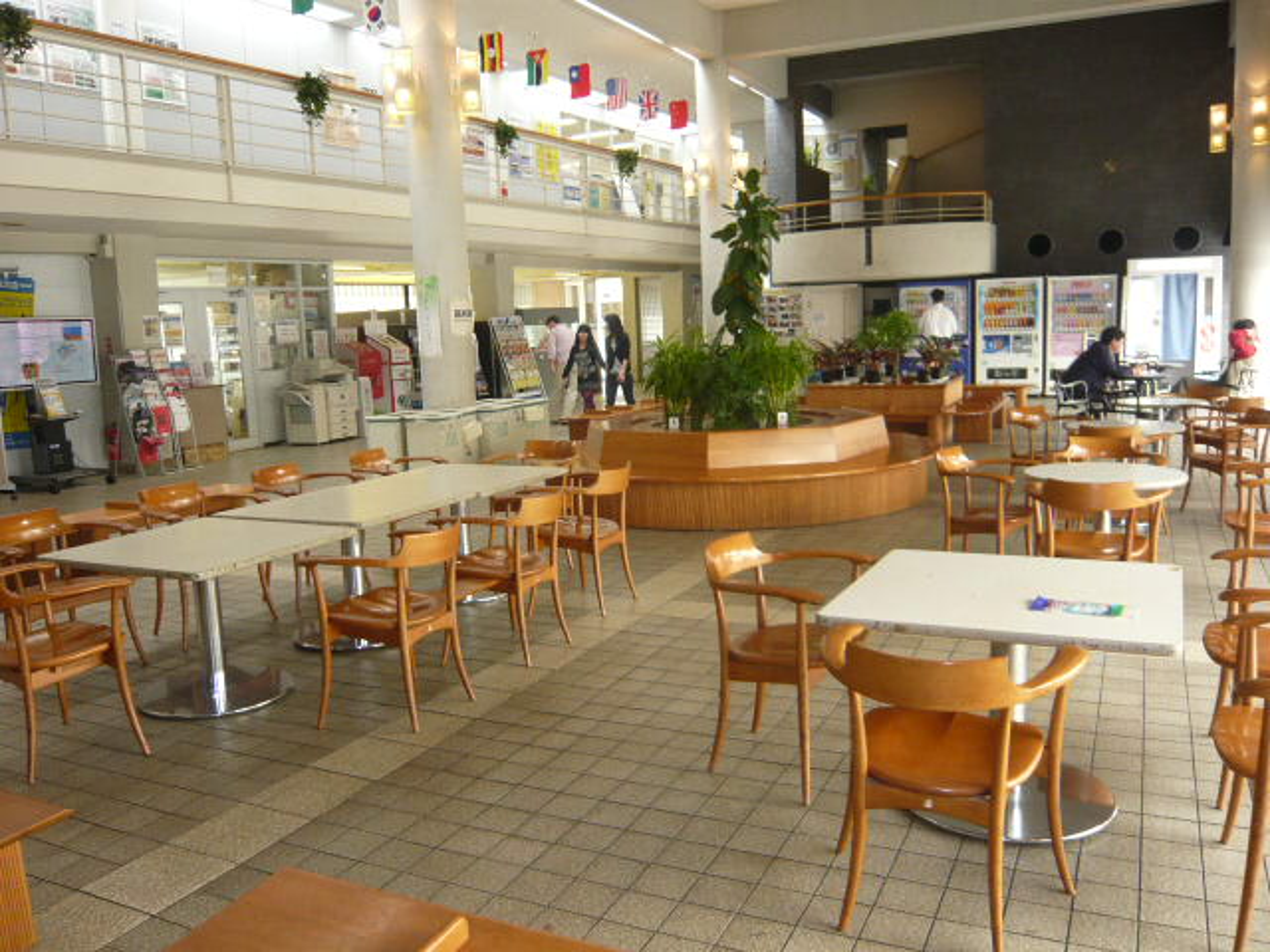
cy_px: 476
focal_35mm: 28
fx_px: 1027
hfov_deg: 63.4
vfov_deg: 49.7
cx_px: 635
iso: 125
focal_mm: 4.6
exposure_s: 1/30
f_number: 2.8
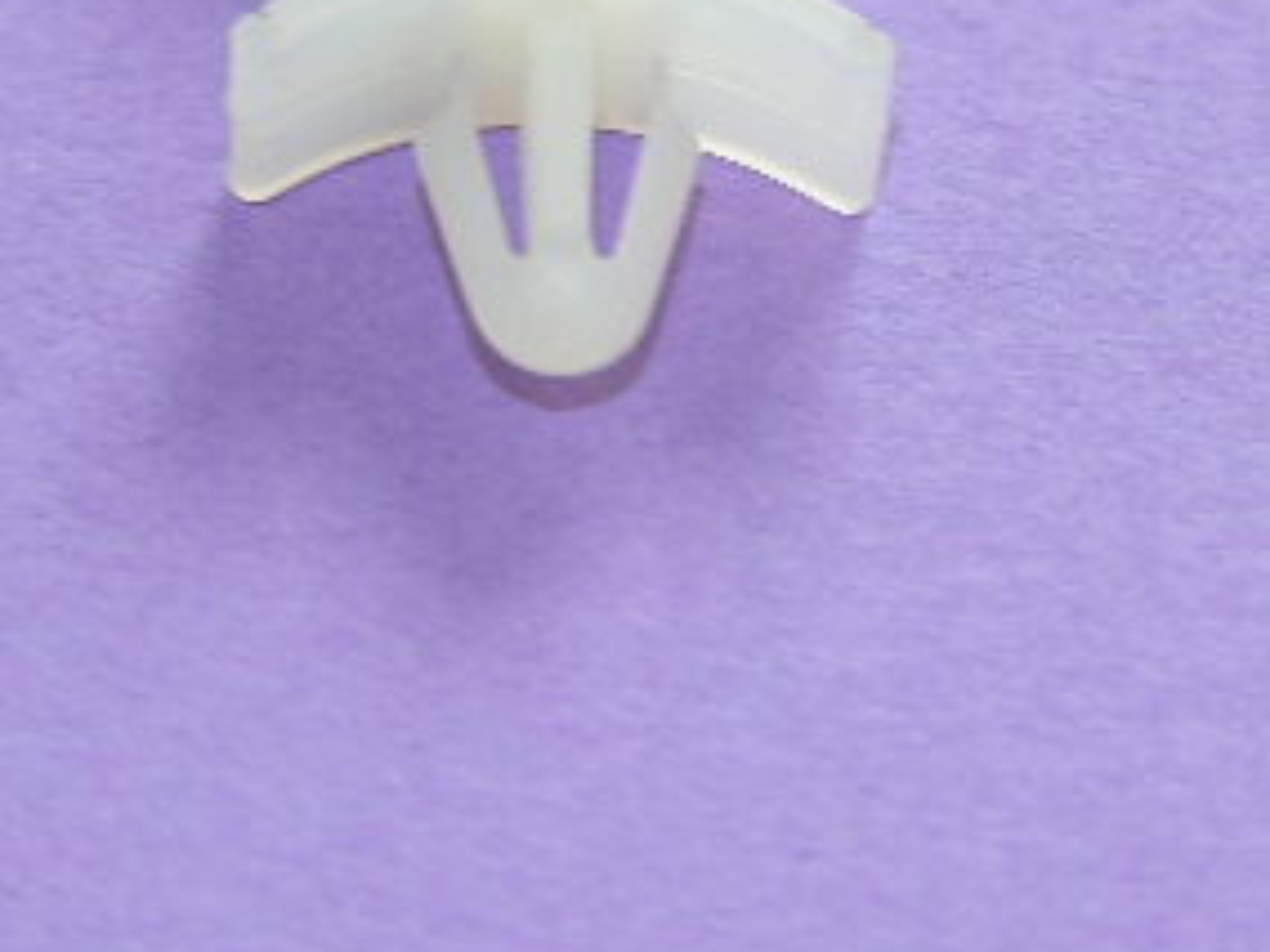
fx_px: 10493
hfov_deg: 6.9
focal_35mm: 286
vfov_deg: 5.2
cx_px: 644
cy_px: 13
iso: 50
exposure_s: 1/18
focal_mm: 32.4
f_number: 3.8
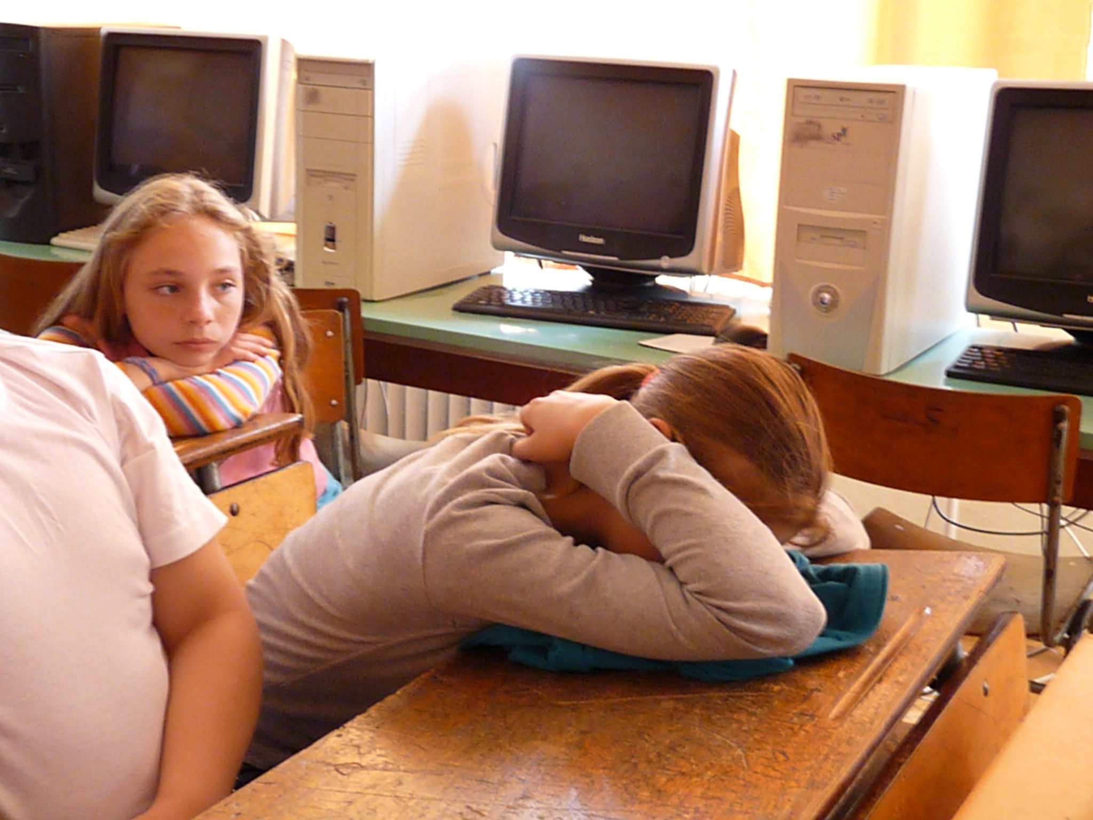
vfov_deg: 28.0
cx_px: 546
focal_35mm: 52
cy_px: 410
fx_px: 1642
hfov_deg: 36.8
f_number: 3.2
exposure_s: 1/30
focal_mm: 9.2
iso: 1250
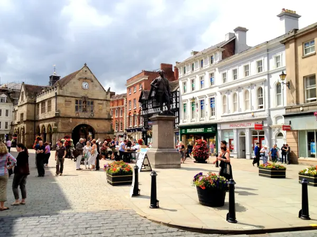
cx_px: 158
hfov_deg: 52.6
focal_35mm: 35
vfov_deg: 40.7
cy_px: 118
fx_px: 321
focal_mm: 4.28
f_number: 2.4
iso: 64
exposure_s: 1/2304
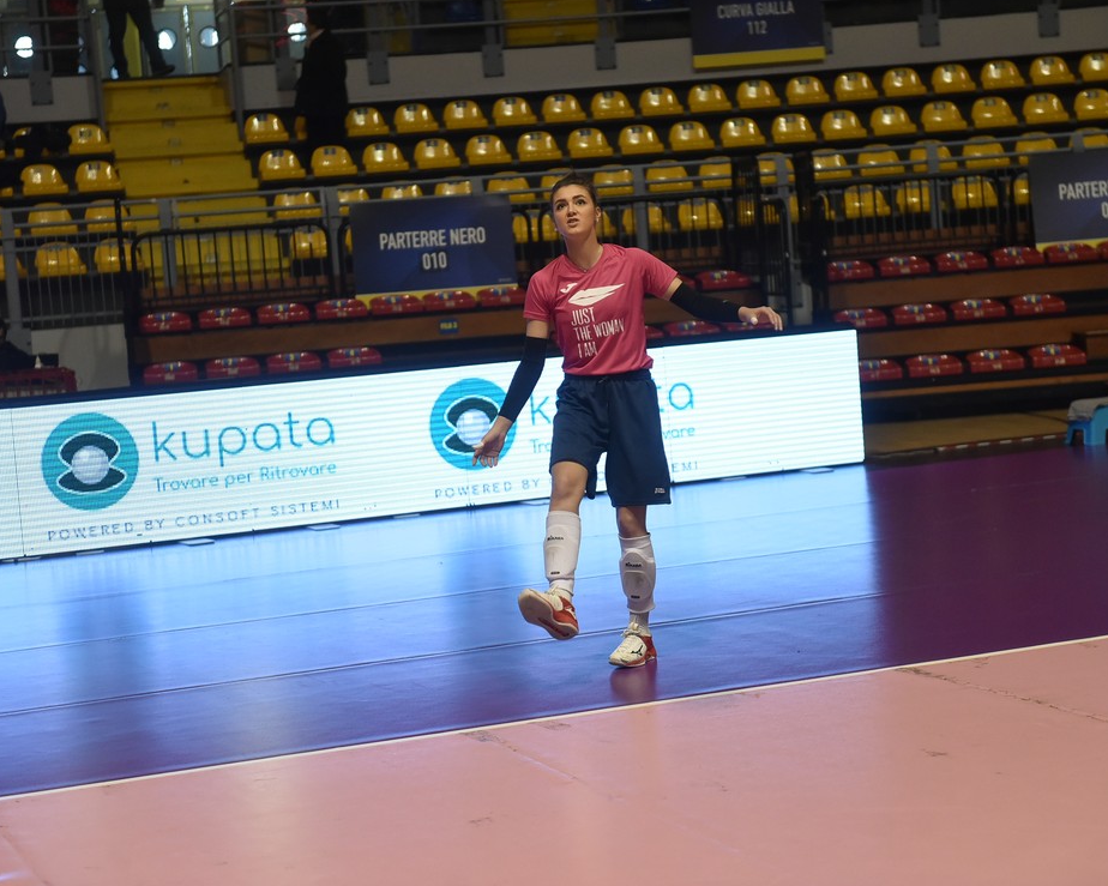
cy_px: 444
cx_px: 571
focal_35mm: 80
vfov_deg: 19.2
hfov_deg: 23.9
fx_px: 2623
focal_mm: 70
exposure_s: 1/500
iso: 3200
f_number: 2.8
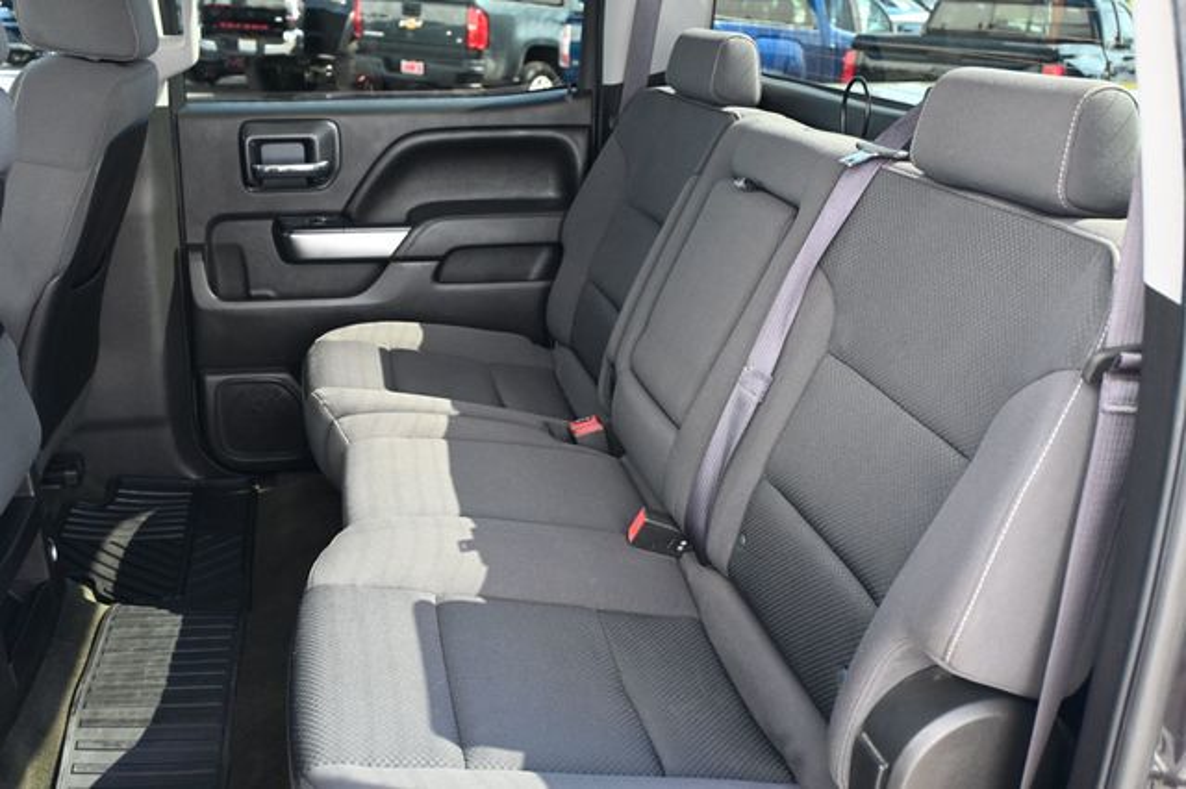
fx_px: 1111
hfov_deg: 56.2
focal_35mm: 34
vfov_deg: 39.1
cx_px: 593
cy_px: 394
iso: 900
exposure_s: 1/125
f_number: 4
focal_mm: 22.5
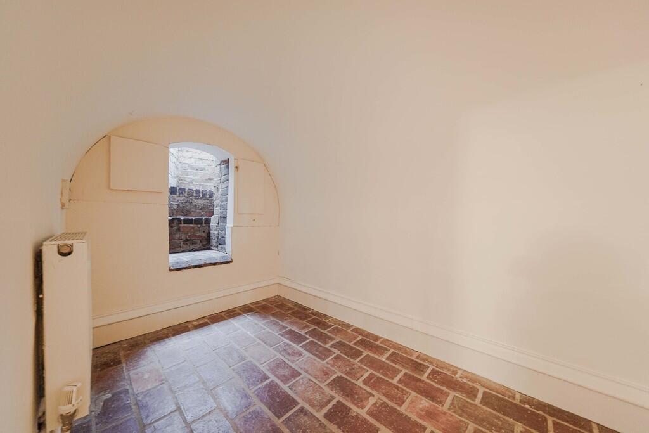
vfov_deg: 90.0
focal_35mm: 12
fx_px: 216
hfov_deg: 112.6
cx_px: 324
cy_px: 216
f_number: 4
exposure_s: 1/6
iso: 500
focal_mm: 12
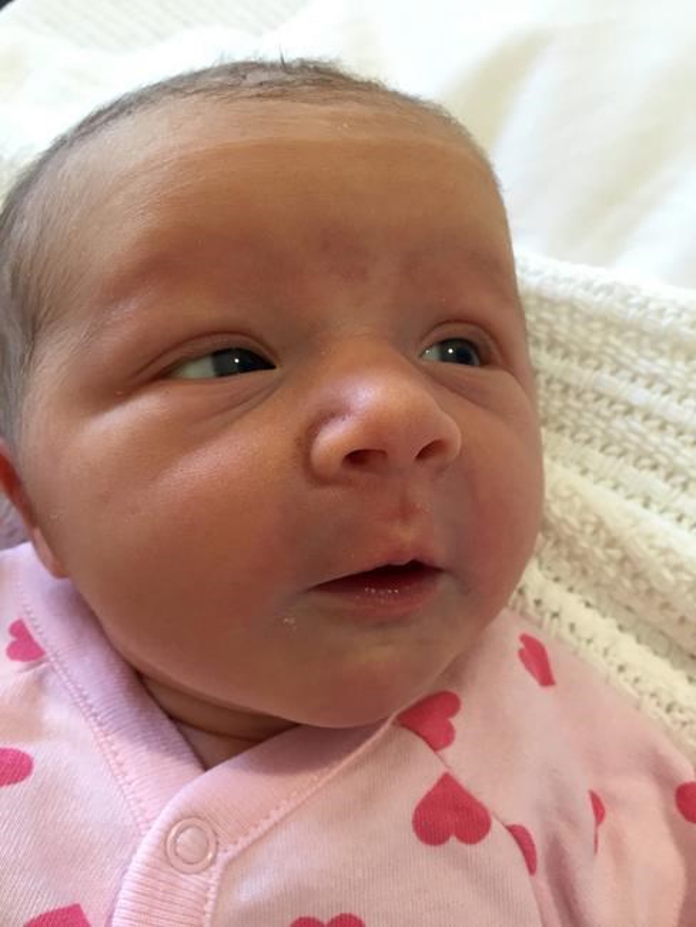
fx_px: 777
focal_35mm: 29
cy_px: 464
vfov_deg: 61.6
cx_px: 348
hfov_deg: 48.3
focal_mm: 4.15
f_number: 2.2
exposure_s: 1/33
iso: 100
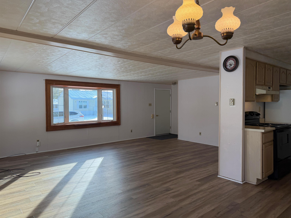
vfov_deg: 56.8
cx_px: 146
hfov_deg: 71.6
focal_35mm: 24
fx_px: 202
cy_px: 109
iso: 100
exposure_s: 1/514
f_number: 1.78
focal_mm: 6.76
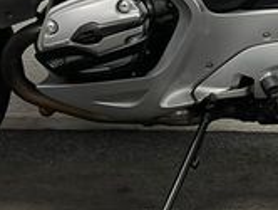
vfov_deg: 14.1
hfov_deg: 19.5
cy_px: -81
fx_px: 804
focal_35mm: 100
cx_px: 211
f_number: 1.6
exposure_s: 1/50
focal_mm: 5.1
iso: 80
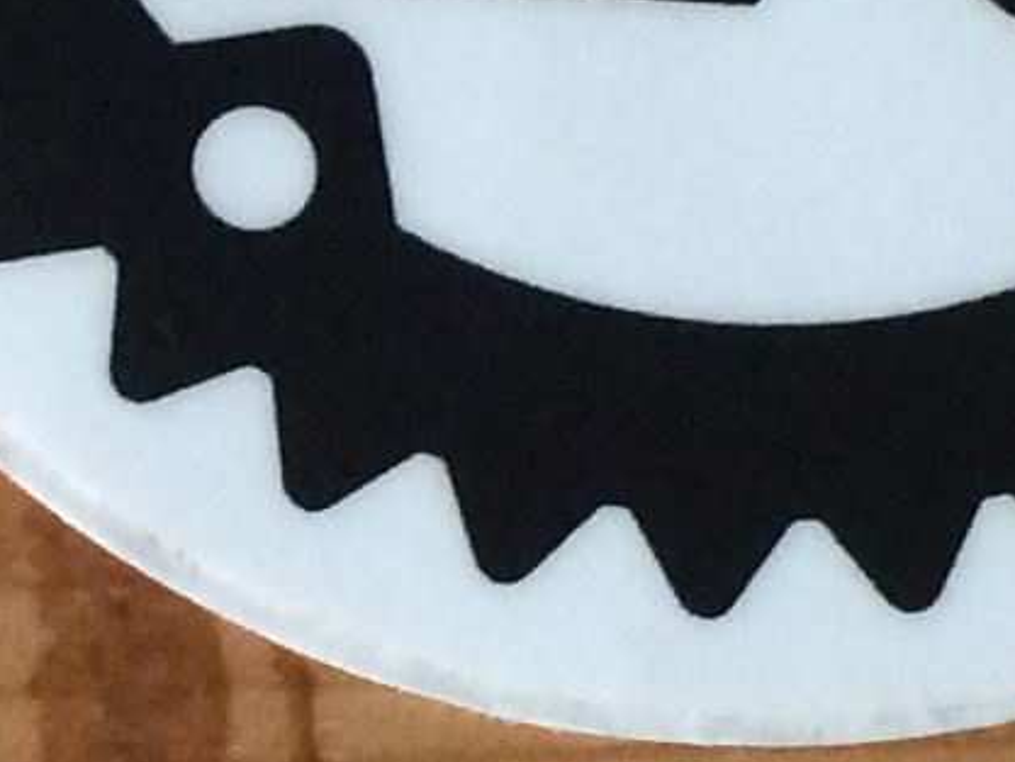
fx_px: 6658
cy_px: -37
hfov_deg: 8.6
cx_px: -319
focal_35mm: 227
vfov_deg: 6.5
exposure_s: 1/30
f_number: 2.2
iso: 200
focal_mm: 4.15
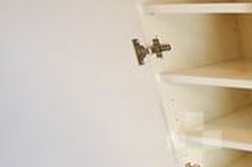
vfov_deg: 29.5
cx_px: 383
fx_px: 307
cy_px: 140
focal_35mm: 44
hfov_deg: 28.2
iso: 800
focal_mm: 8
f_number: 5
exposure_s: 1/100
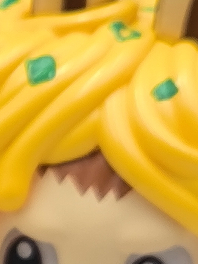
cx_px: -377
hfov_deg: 5.2
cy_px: 458
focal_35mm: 270
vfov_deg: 7.2
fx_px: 2060
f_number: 1.7
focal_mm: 5.35
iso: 125
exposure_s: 1/105
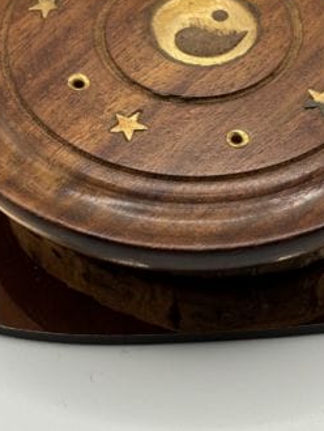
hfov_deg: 14.1
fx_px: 1309
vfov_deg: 18.7
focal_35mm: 105
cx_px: 208
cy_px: 150
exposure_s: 1/258
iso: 32
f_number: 1.6
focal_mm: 5.96
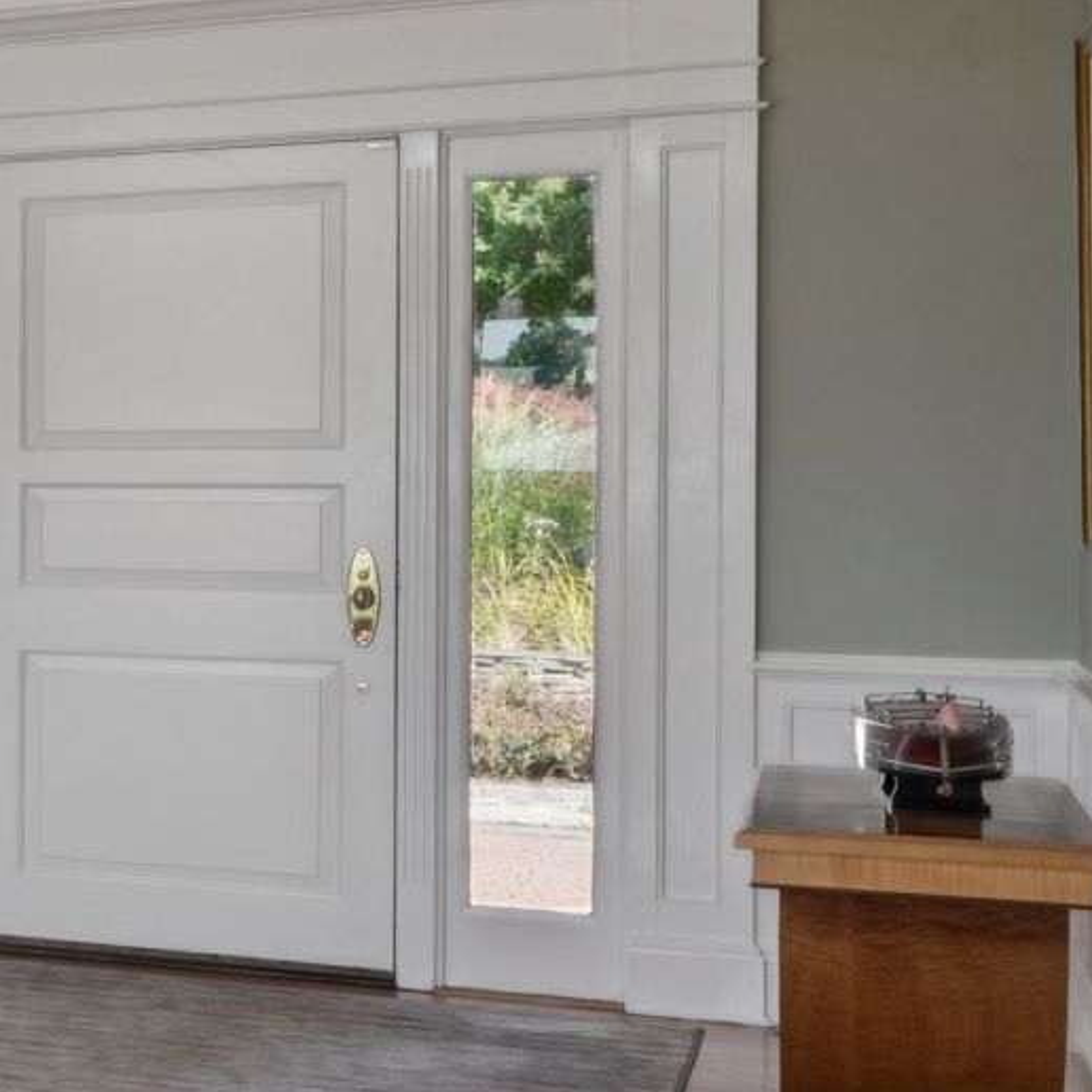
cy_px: 523
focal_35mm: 79
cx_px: -1941
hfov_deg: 12.5
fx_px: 2820
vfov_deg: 21.9
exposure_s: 1/80
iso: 125
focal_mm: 16
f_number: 8
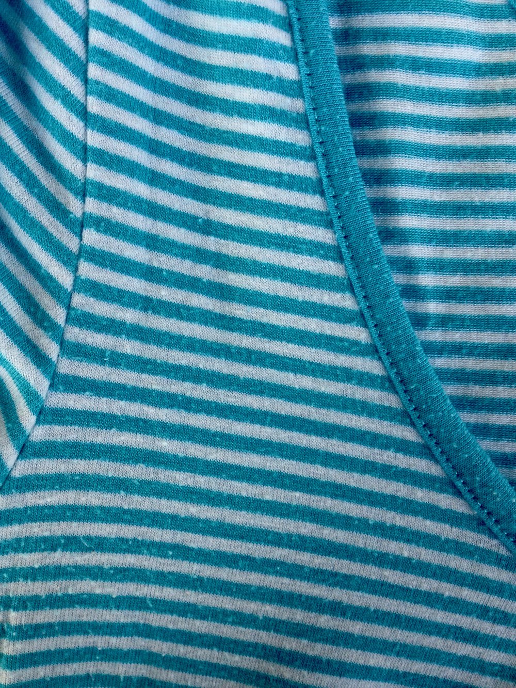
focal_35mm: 35
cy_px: 344
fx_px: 696
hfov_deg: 40.7
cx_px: 258
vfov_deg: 52.6
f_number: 2.4
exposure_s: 1/184
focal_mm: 4.28
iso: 50
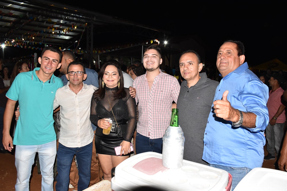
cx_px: 144
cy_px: 96
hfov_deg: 67.4
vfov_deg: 47.9
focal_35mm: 27
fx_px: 215
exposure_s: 1/100
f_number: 6.3
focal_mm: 18
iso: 1600
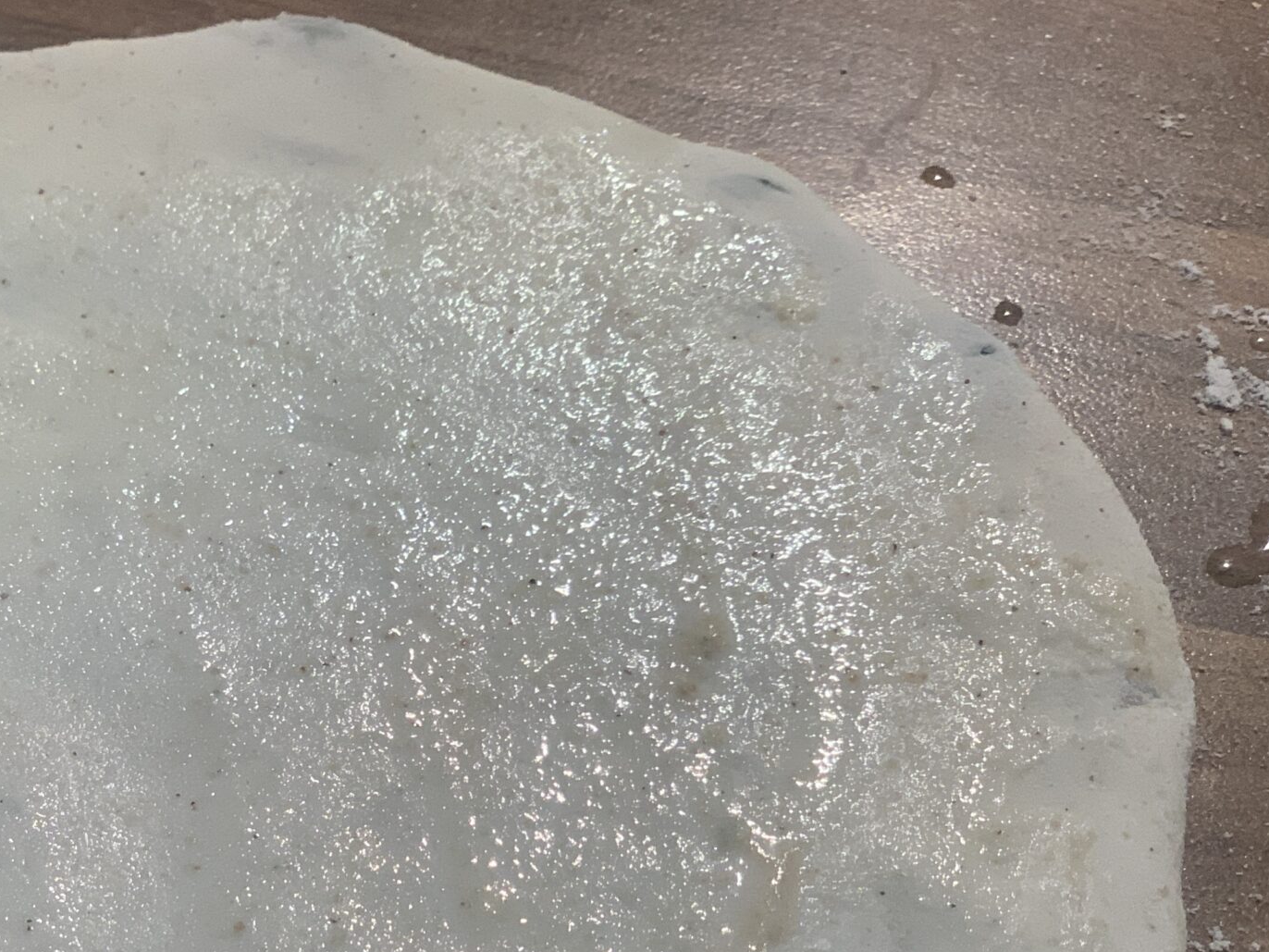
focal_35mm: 97
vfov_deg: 15.1
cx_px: 261
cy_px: 842
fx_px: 3556
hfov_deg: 20.0
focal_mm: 6
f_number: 2.4
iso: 125
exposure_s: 1/100
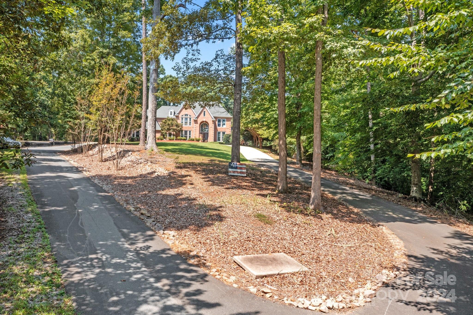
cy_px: 158
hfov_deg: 65.5
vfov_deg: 46.4
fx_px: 368
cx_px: 236
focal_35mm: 28
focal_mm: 10.26
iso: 100
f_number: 5
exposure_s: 1/200
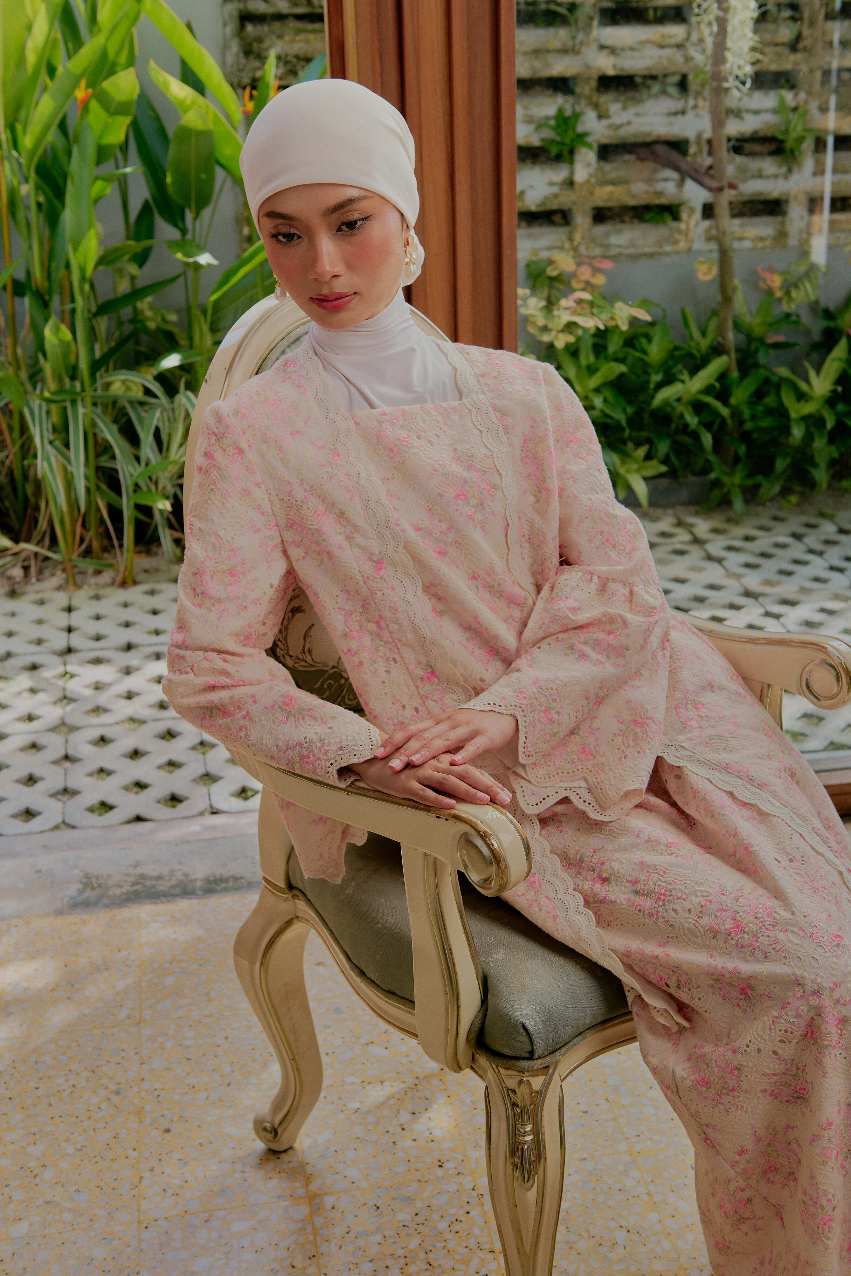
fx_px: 1595
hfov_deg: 29.9
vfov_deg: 43.6
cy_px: 638
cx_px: 426
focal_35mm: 45
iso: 200
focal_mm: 45
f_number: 6.3
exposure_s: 1/125
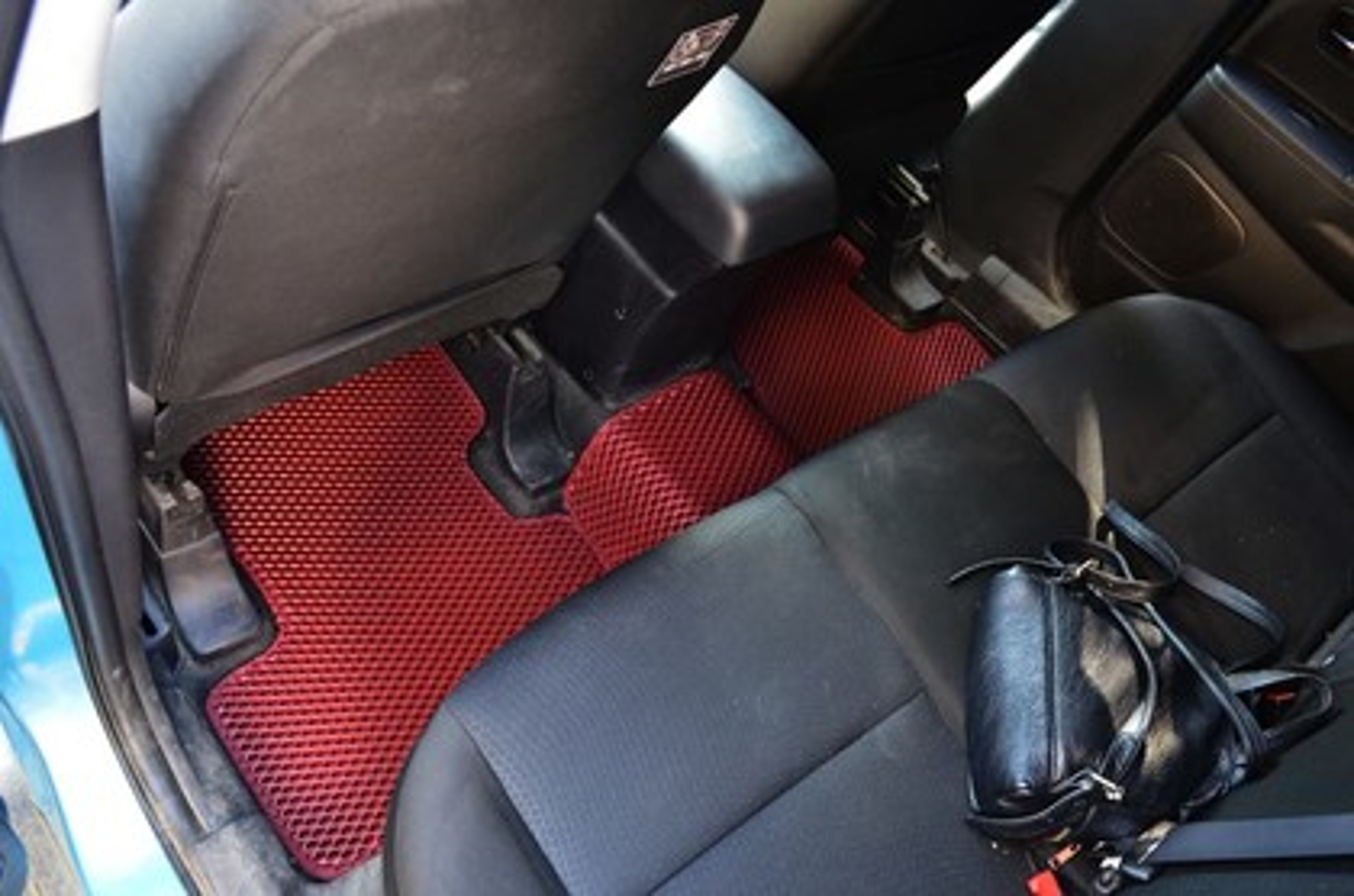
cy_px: 448
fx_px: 1238
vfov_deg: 39.8
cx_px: 677
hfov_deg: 57.3
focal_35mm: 33
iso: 800
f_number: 6.3
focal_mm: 22
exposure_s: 1/13
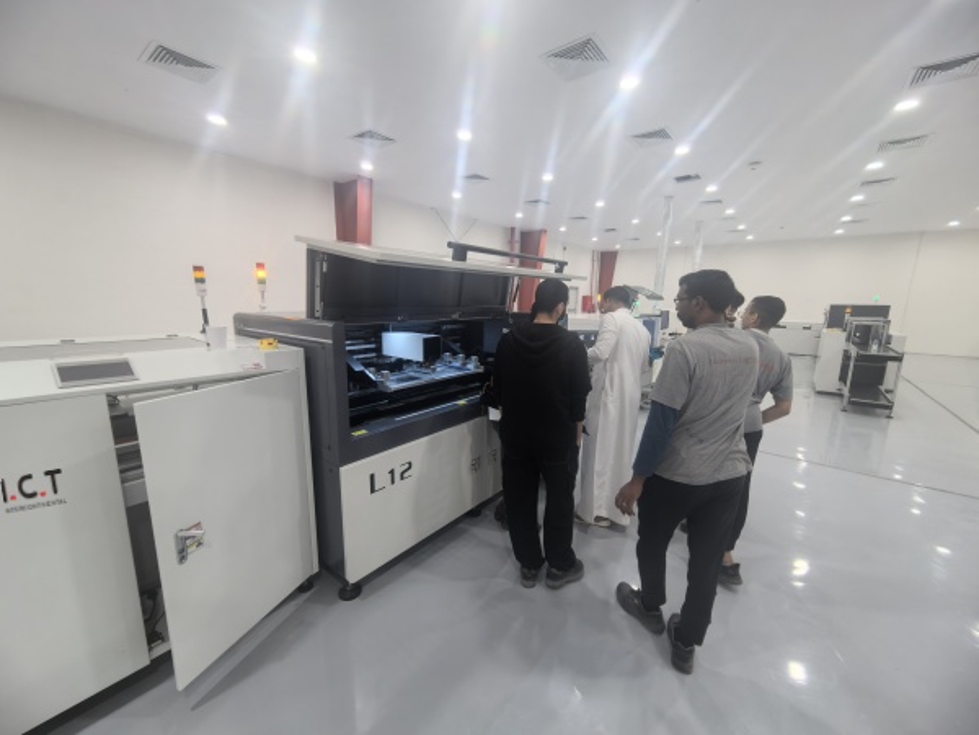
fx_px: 368
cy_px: 368
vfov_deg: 89.9
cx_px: 490
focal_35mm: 13
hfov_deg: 106.2
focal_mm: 1.95
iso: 160
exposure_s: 1/49.7
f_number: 2.2
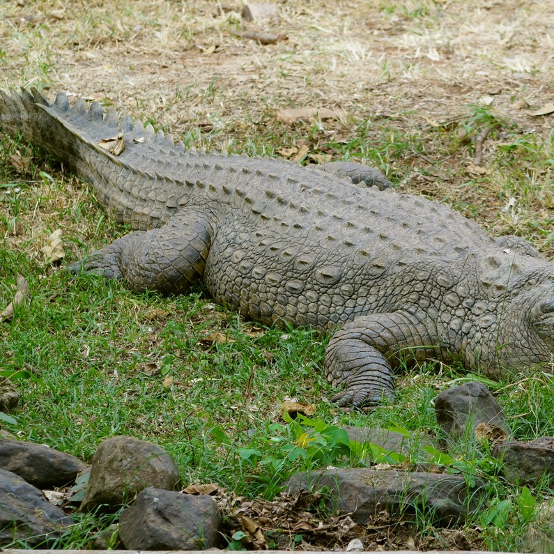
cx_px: 395
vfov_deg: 7.6
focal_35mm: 230
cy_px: 276
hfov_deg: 7.6
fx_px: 4158
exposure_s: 1/125
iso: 400
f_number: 6.3
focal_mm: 119
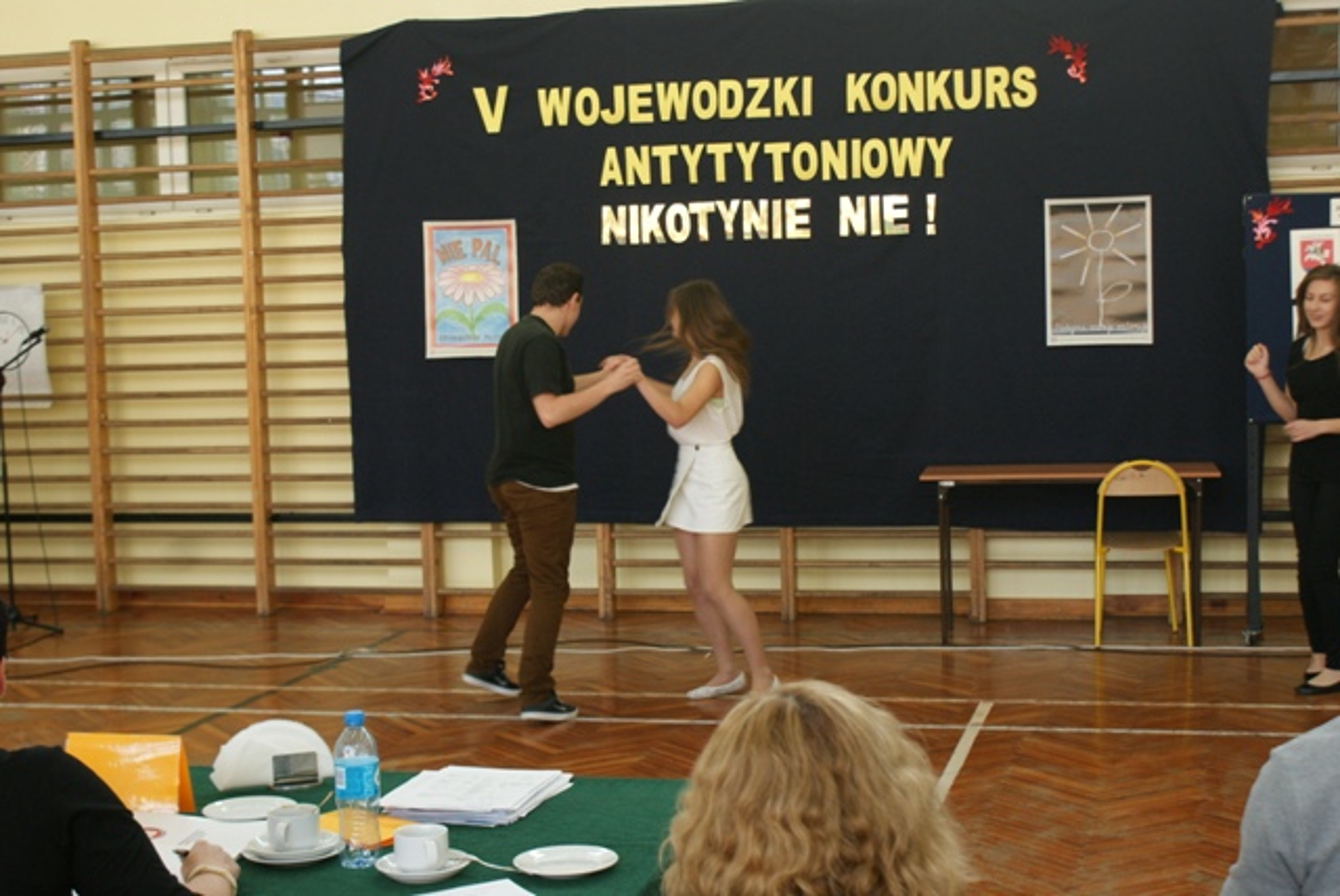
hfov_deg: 37.8
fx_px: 1956
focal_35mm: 52
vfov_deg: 25.8
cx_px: 670
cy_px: 448
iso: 400
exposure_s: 1/60
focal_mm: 35
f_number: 5.6
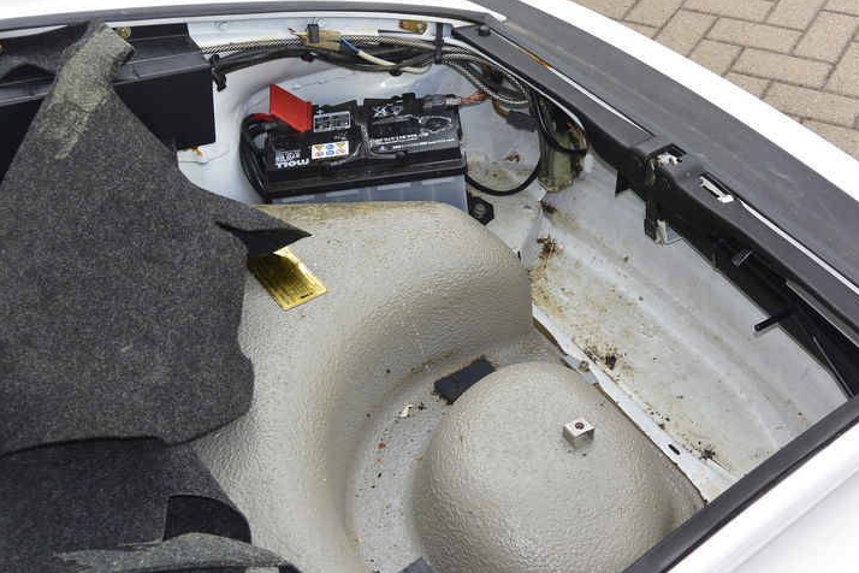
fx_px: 1026
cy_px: 306
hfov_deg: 45.4
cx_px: 461
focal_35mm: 43
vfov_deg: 31.2
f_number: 5.6
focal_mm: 15.1
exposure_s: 1/250
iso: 160
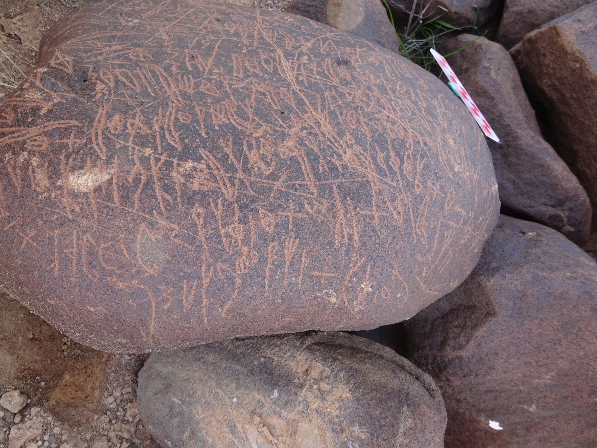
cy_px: 224
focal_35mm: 24
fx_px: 414
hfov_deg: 71.6
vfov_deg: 56.8
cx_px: 298
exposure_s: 1/80
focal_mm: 4.1
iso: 80
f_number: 3.5
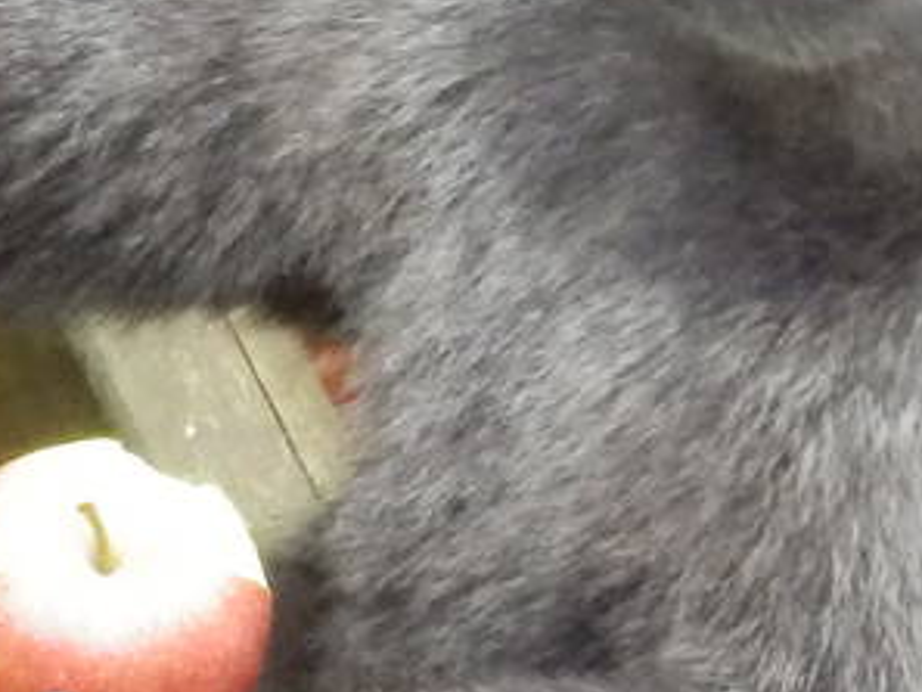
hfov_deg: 1.5
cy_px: 577
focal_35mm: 1334
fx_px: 35546
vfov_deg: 1.1
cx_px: 754
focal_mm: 44.4
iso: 800
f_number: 6.2
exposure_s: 1/80
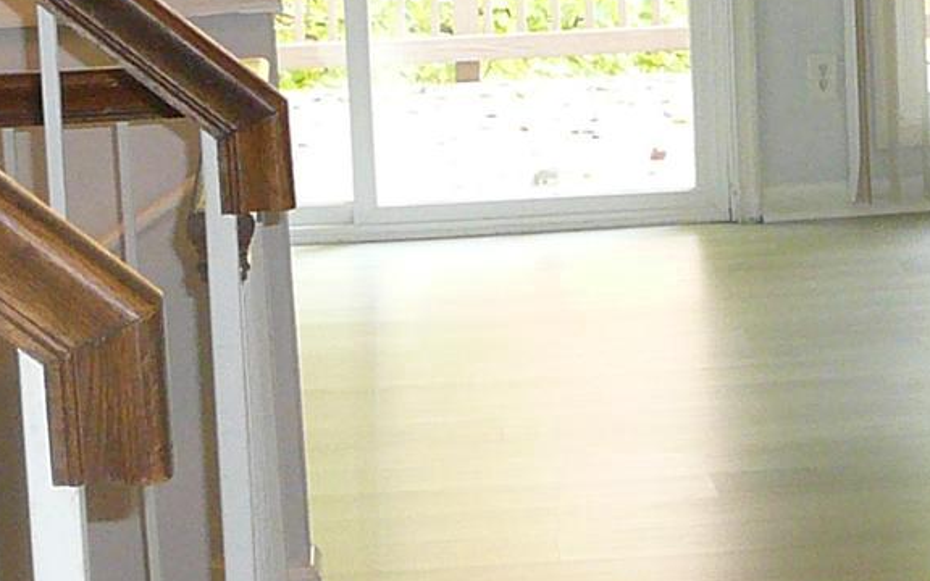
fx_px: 3346
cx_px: 767
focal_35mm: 132
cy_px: 182
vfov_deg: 9.9
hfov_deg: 15.7
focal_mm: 5.2
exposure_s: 1/30
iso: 200
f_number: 2.8
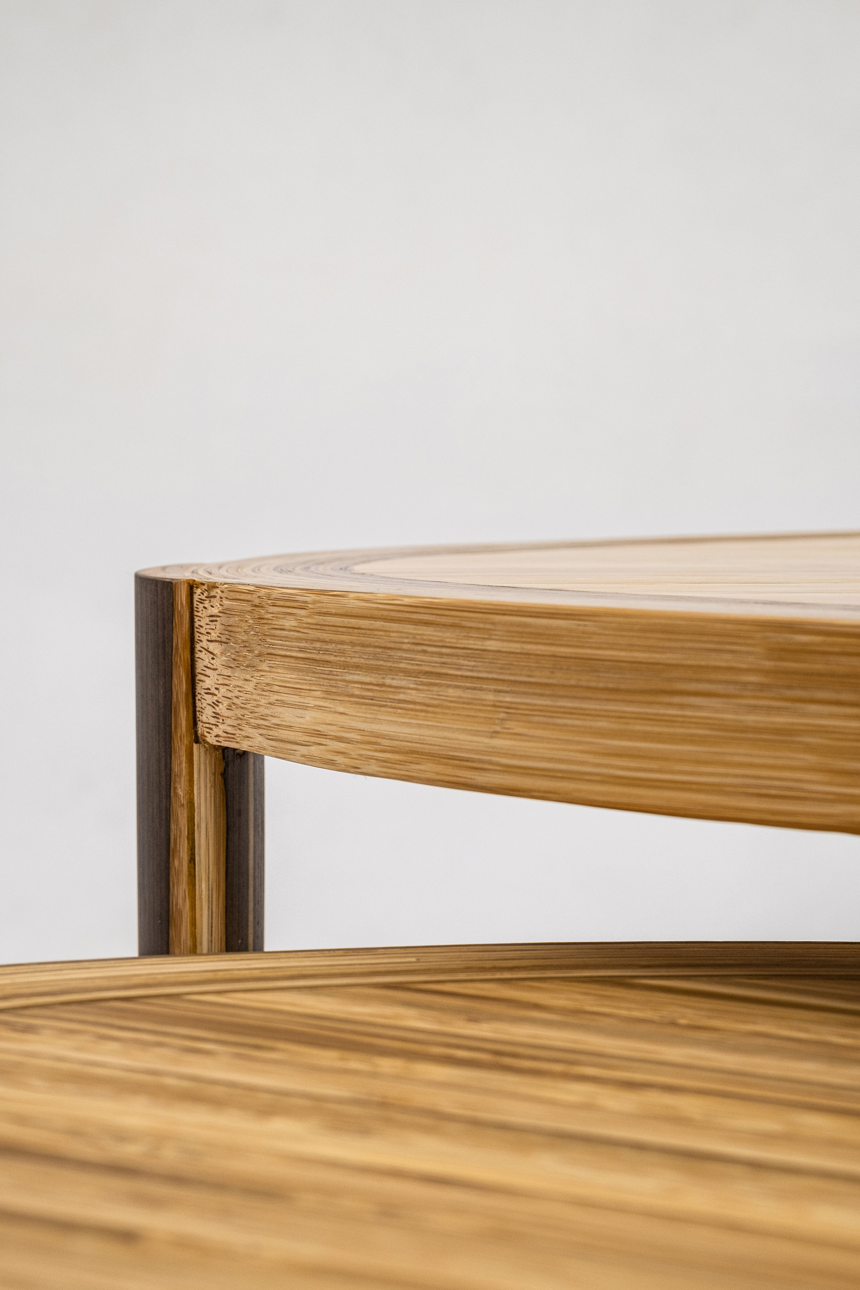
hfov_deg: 17.7
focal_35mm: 77
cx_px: 423
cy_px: 658
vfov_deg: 26.3
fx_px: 2759
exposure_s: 1/110
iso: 320
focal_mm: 50
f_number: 5.6
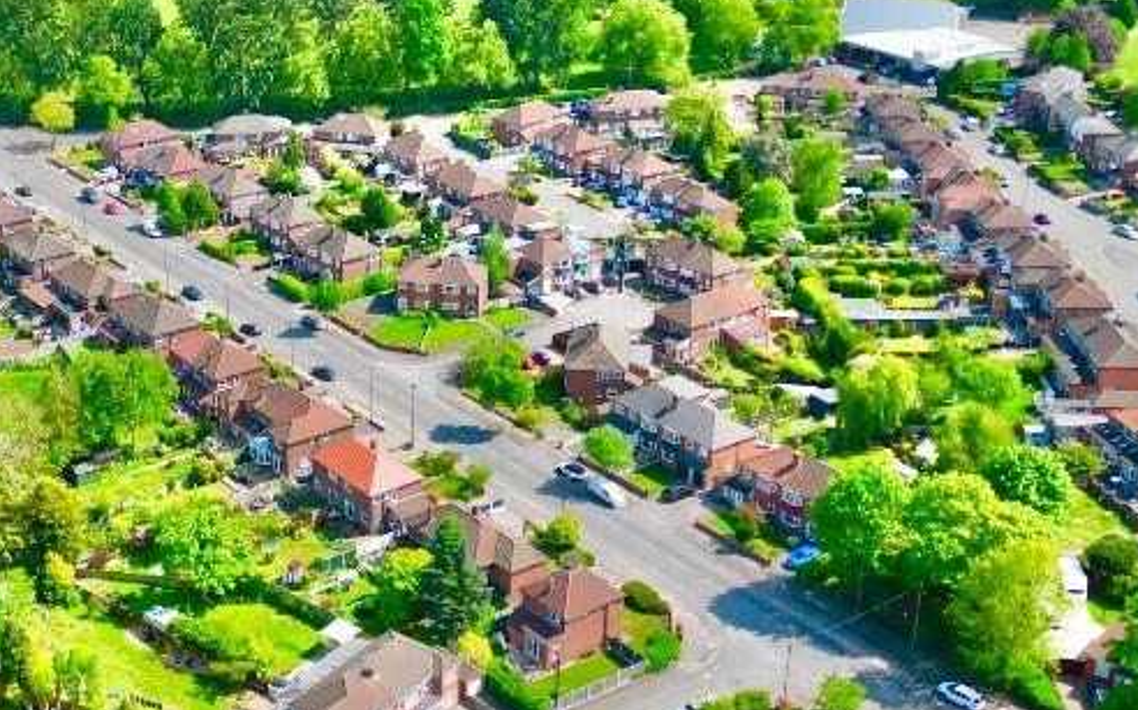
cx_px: 384
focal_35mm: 53
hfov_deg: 37.8
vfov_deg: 24.4
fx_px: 1643
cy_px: 354
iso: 150
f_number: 1.7
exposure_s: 1/2500
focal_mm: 6.72
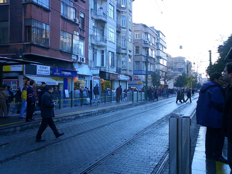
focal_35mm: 37
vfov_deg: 38.7
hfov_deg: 50.1
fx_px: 248
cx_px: 116
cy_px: 87
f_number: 3.5
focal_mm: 5.6
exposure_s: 1/125
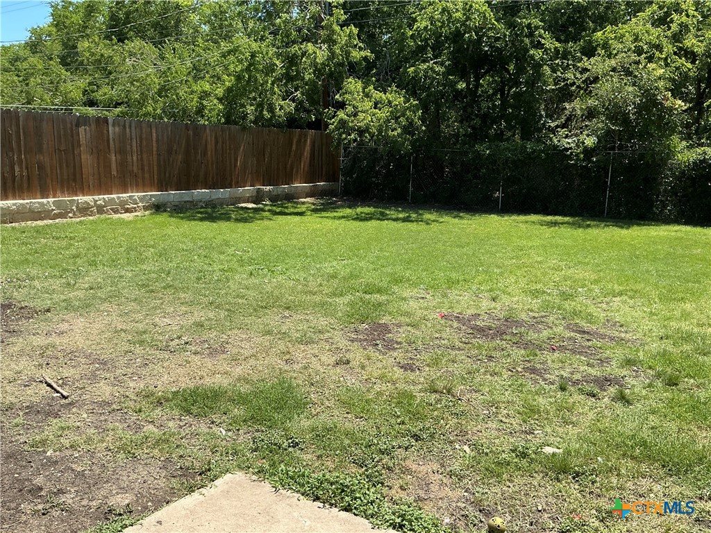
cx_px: 356
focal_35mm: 28
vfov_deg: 49.7
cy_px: 266
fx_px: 575
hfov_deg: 63.4
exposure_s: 1/962
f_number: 1.8
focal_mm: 3
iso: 25
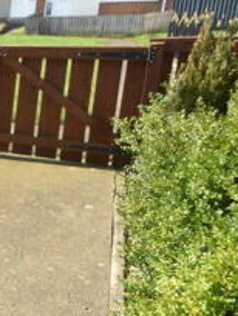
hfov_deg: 18.3
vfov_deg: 41.0
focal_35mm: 46
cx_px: -254
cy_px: 121
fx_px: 421
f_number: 6.3
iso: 100
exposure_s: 1/200
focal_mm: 10
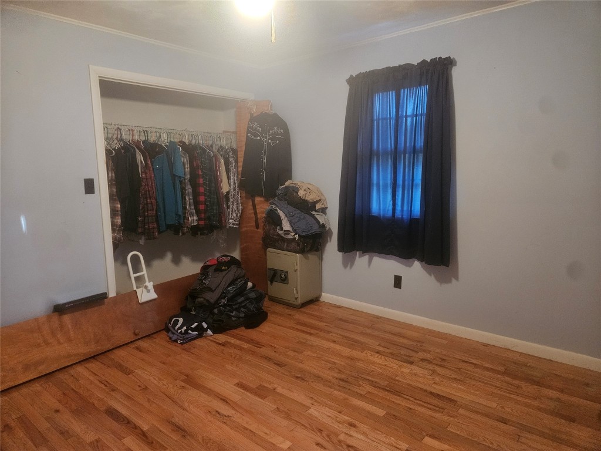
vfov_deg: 58.9
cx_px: 300
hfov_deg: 73.9
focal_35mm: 23
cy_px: 226
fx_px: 399
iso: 800
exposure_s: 1/60
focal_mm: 5.4
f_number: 1.8
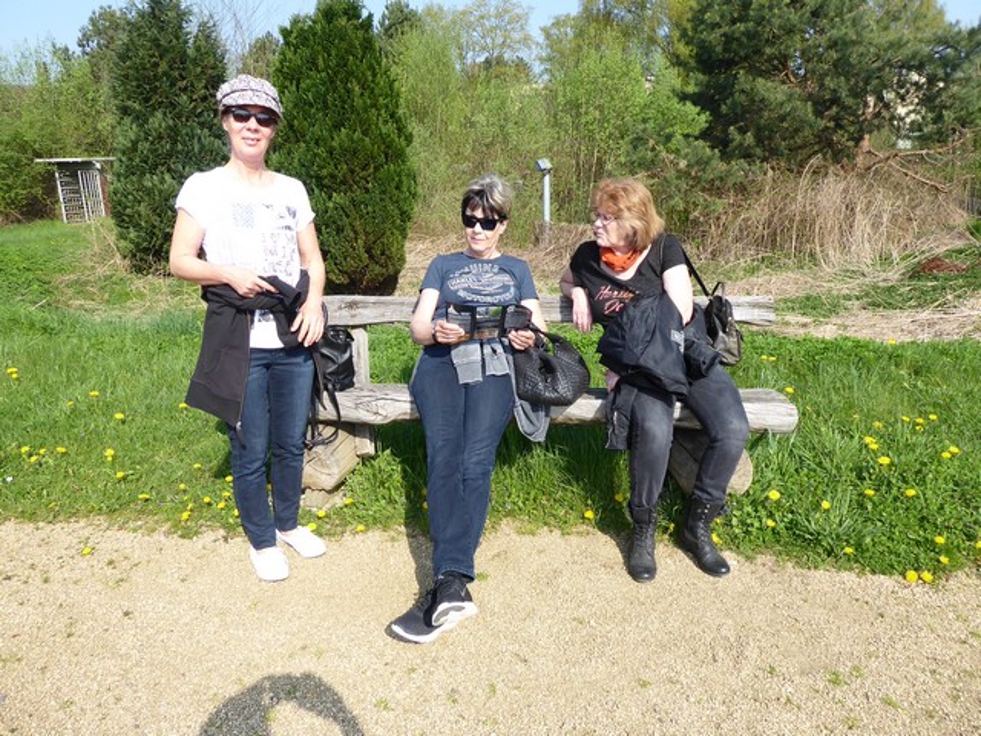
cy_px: 368
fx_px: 708
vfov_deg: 54.9
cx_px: 490
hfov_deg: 69.4
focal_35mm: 25
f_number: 3.3
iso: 80
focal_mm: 4.3
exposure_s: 1/500
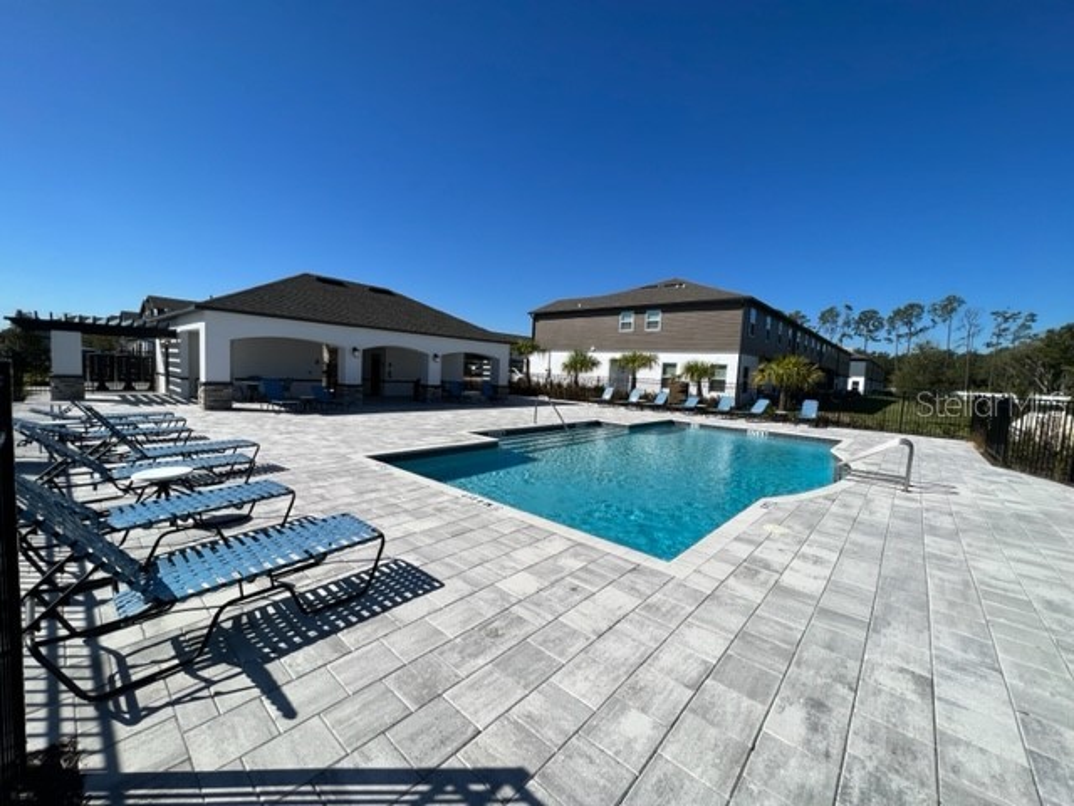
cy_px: 403
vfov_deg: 89.9
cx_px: 537
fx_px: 403
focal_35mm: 13
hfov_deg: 106.2
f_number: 1.8
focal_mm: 1.57
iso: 32
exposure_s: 1/2950
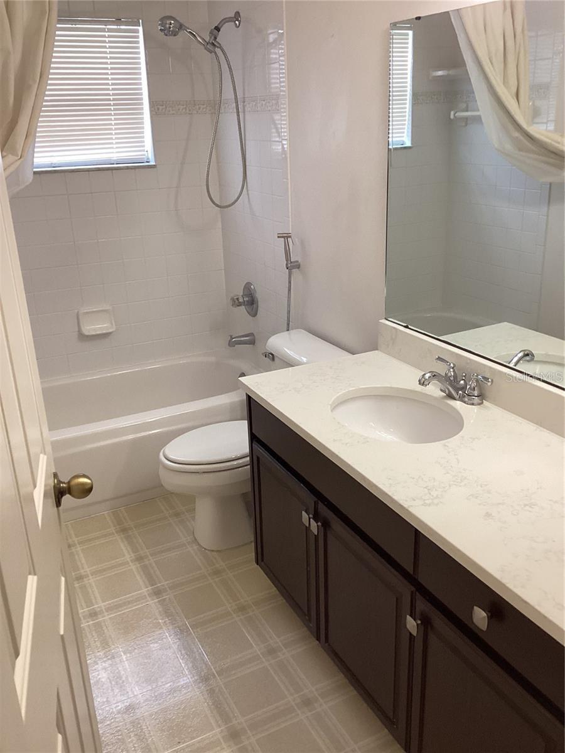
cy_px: 376
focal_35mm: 31
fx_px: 675
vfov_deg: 58.4
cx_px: 282
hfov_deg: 45.4
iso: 100
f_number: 2.4
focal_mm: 3.3
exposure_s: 1/60
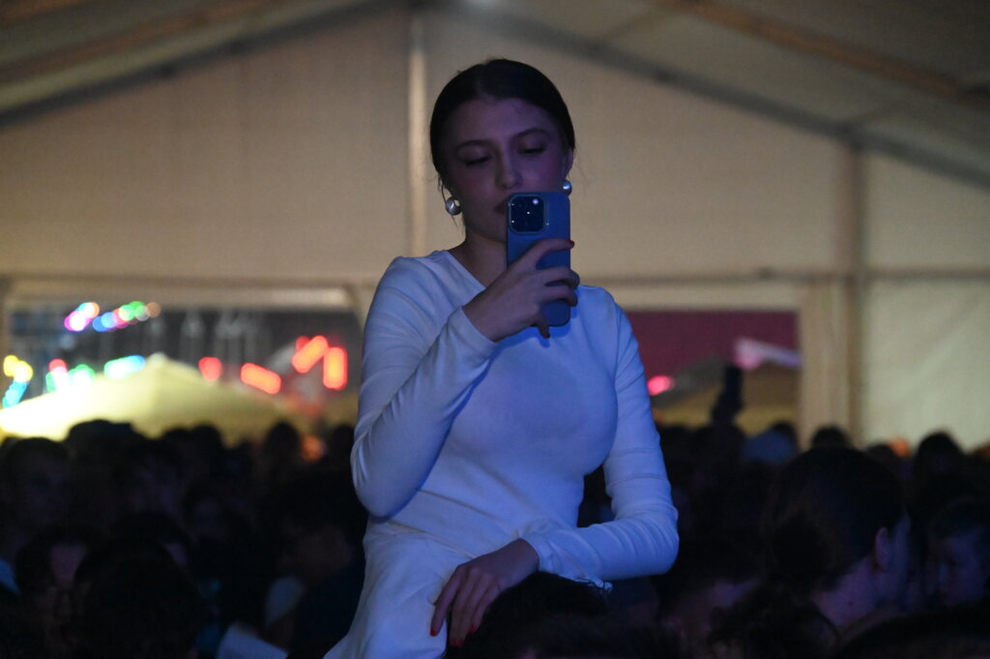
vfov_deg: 10.5
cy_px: 330
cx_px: 495
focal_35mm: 130
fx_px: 3572
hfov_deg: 15.8
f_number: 6.3
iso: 22800
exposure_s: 1/160
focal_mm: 130
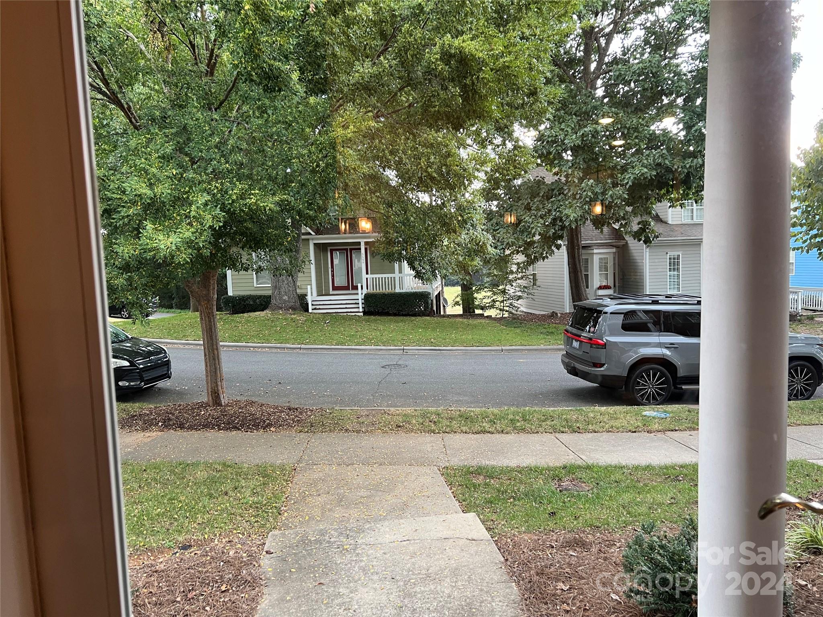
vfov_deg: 53.1
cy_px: 308
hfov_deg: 67.3
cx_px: 412
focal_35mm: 26
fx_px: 618
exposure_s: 1/60
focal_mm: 5.7
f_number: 1.5
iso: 100
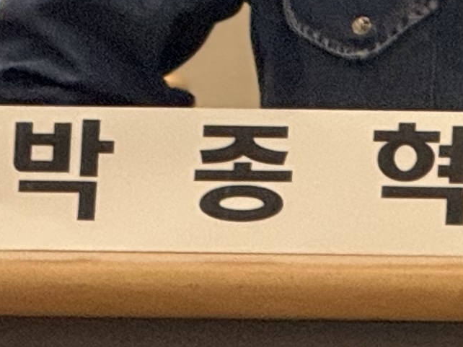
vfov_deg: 2.0
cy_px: -638
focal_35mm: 754
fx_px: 10081
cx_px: 1105
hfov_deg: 2.6
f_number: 2.8
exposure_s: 1/120
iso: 200
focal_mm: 15.66
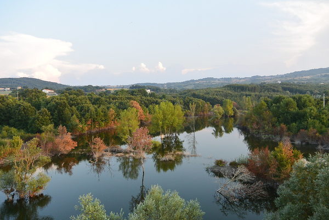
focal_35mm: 29
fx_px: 265
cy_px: 110
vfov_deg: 45.0
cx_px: 164
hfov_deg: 63.6
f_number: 4
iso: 200
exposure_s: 1/200
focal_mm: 11
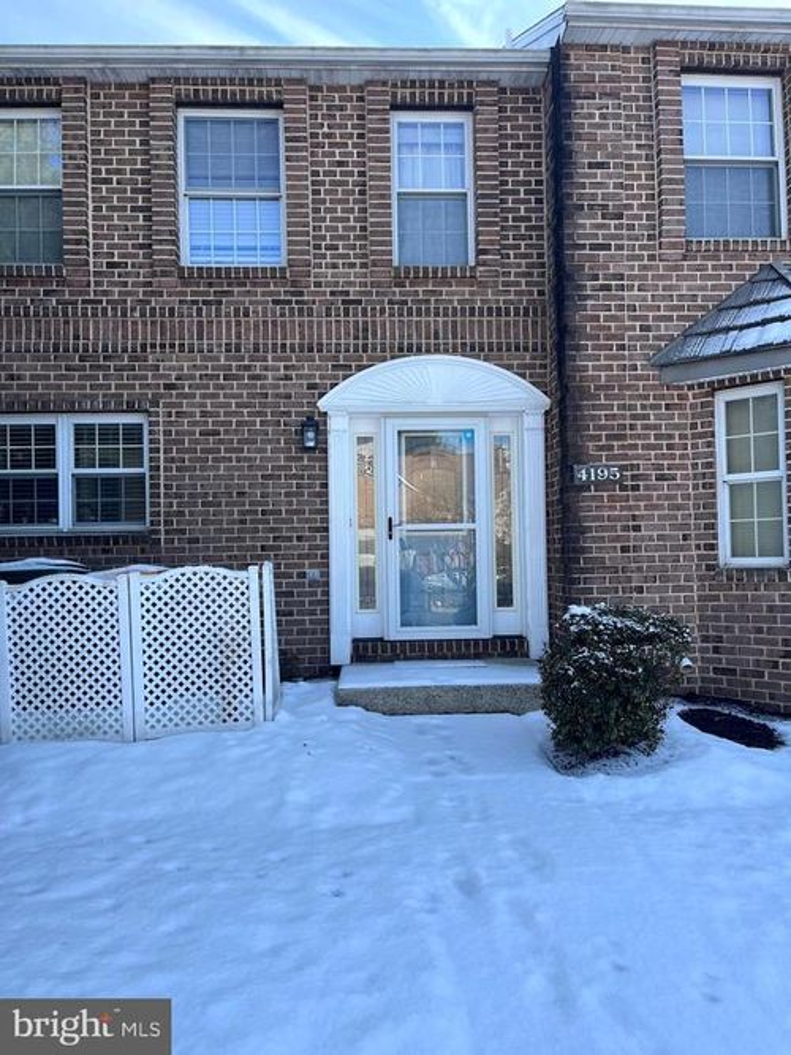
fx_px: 792
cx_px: 396
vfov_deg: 67.3
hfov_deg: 53.0
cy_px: 528
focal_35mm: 26
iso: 50
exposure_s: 1/1238
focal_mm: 5.1
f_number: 1.6
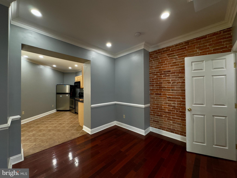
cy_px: 89
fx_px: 96
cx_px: 118
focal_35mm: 14
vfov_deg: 85.7
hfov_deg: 102.1
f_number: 2.2
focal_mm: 2.22
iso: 200
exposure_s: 1/120
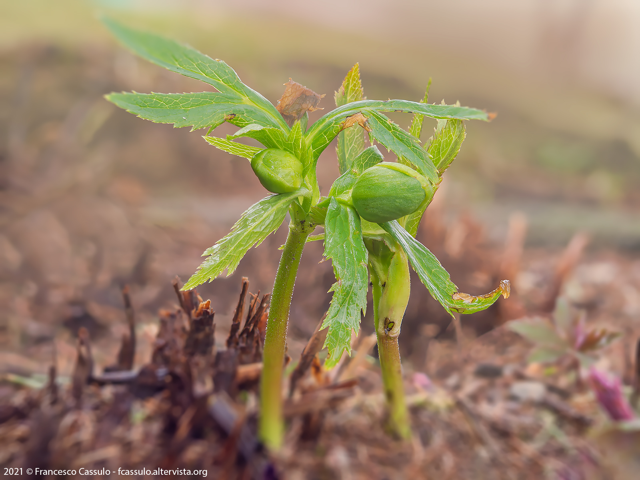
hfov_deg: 23.3
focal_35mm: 84
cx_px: 320
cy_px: 240
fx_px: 1553
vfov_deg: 17.6
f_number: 5.6
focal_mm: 42
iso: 100
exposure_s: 1/13
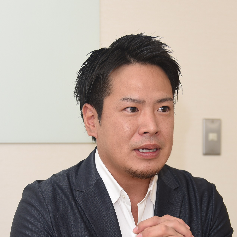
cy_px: 183
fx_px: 883
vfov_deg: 15.2
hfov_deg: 15.3
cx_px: 136
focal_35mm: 114
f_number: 2.8
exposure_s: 1/160
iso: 125
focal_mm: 44
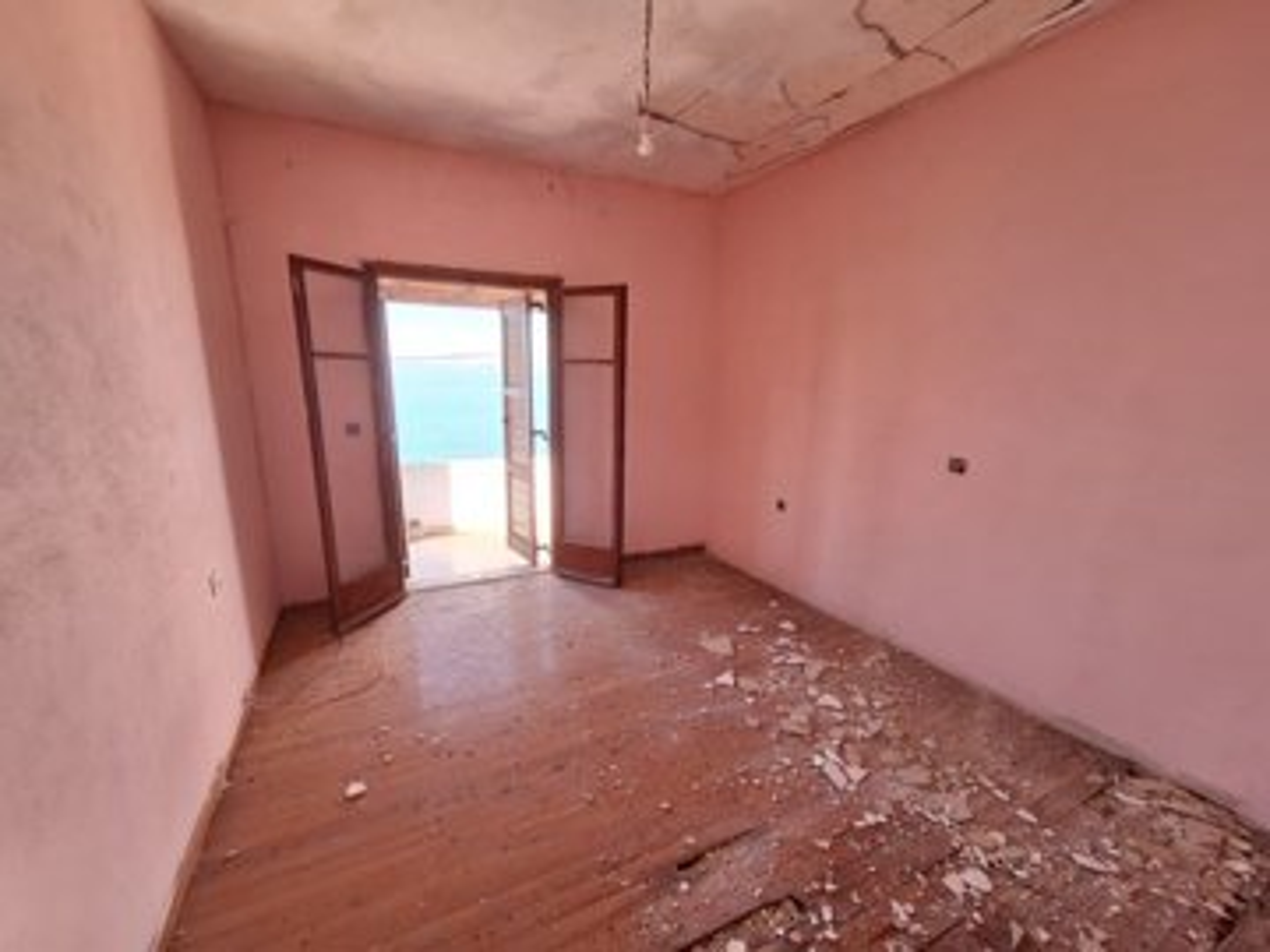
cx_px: 635
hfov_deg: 106.2
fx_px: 477
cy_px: 476
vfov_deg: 89.9
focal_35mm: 13
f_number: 2.2
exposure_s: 1/100
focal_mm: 1.74
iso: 80
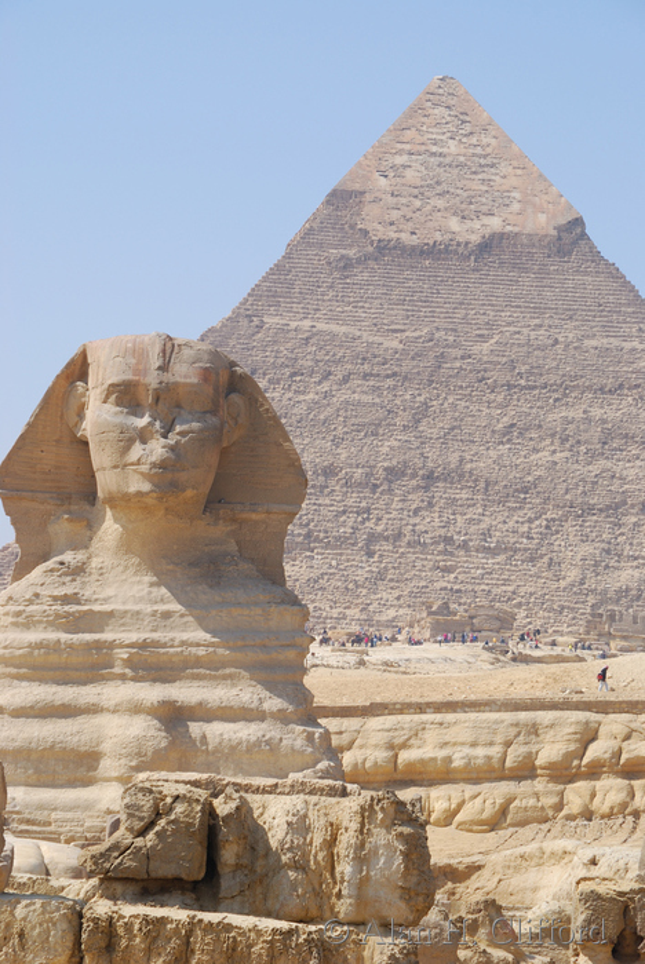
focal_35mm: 135
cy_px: 482
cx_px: 322
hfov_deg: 10.2
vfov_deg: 15.2
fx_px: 3621
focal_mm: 90
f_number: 11
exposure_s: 1/125
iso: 100
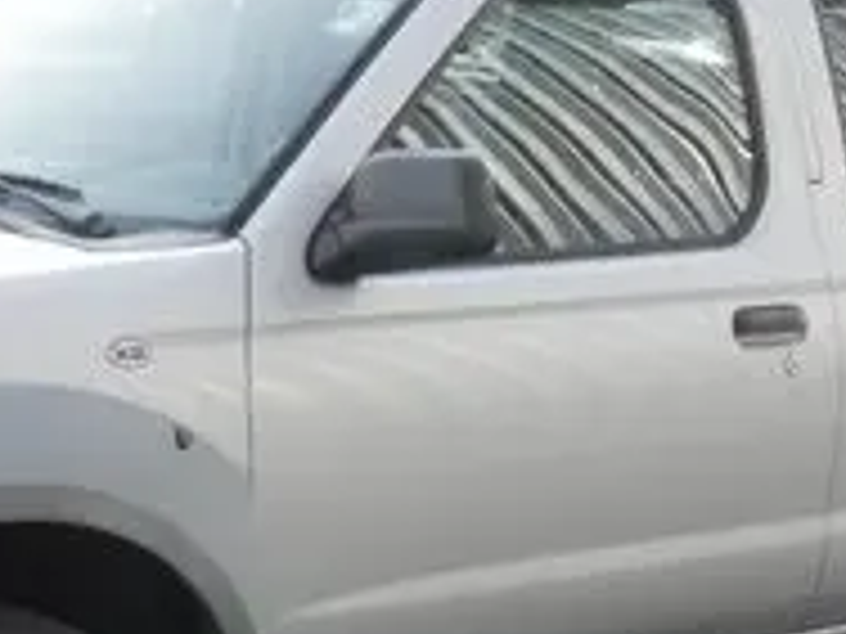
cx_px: 266
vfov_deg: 13.5
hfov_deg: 18.0
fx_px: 2664
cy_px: 488
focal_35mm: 109
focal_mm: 16
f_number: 20
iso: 800
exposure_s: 1/60
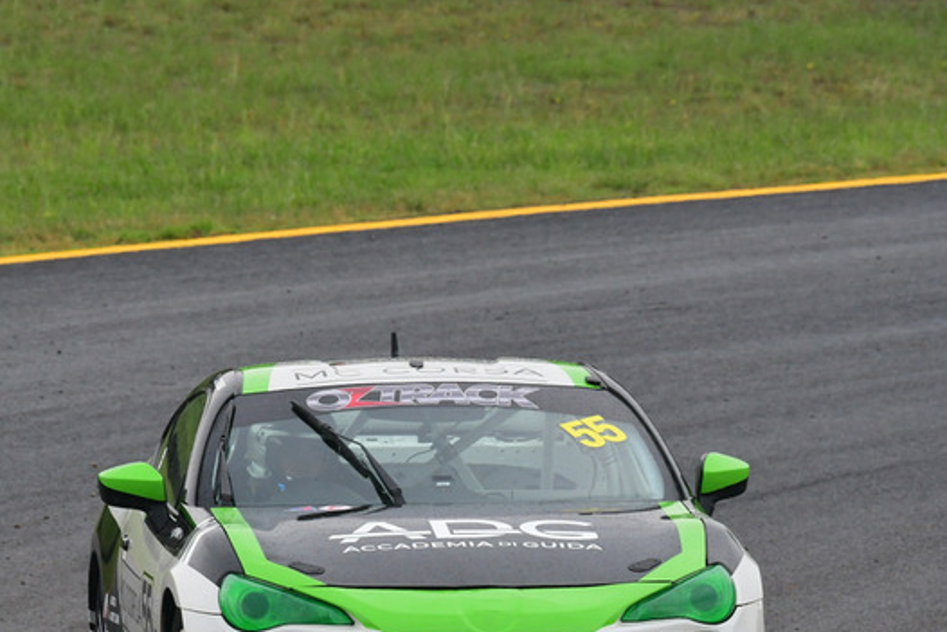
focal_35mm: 913
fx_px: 24022
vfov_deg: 1.5
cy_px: 443
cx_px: 418
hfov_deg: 2.3
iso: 1000
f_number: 11
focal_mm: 400
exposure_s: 1/640
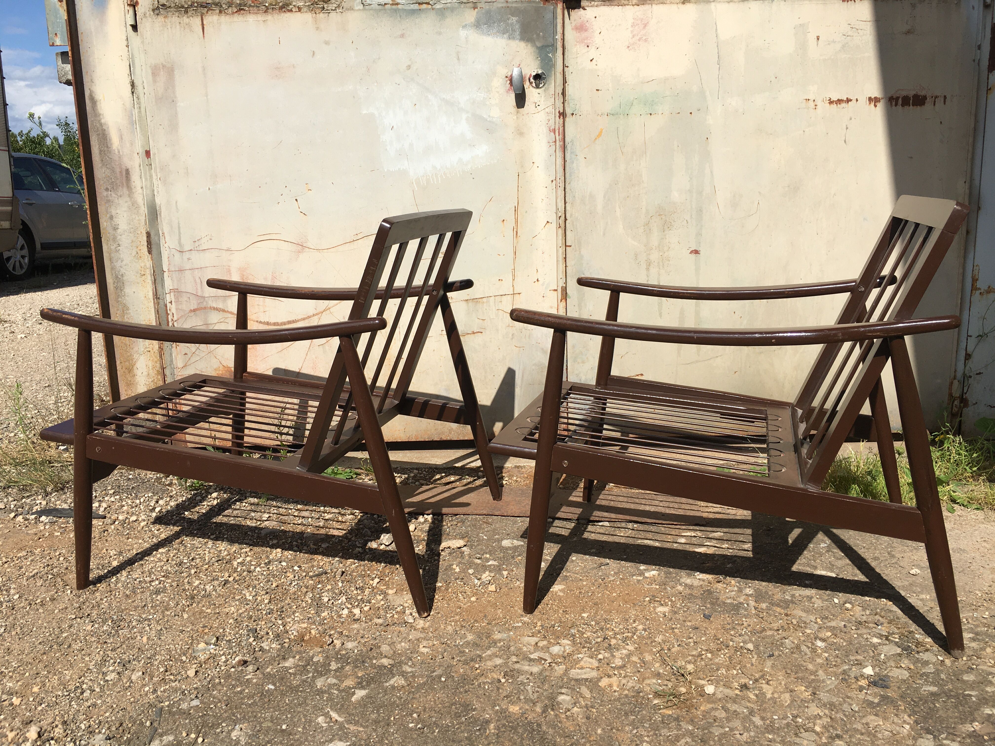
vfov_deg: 48.2
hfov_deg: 61.7
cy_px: 373
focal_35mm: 29
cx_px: 498
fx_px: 834
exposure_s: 1/1972
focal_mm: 4.15
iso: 25
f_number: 2.2
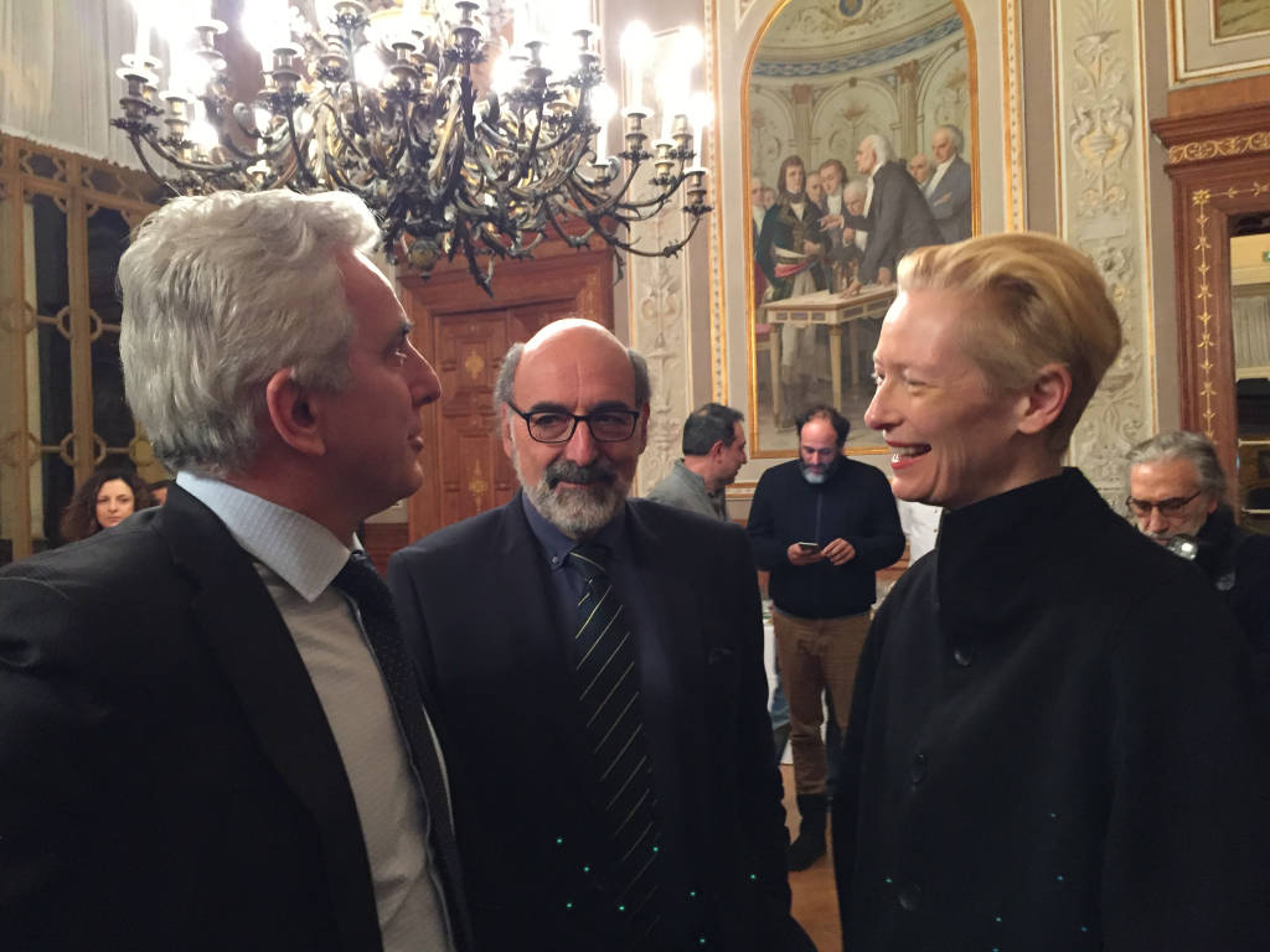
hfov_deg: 61.7
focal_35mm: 29
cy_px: 476
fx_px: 1064
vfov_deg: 48.2
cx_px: 635
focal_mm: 4.15
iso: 250
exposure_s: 1/25
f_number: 2.2
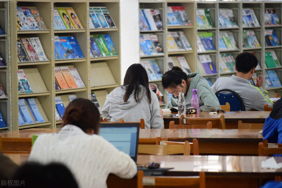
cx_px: 141
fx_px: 1586
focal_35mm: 202
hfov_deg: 10.2
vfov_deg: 6.8
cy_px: 94
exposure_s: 1/200
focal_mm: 135
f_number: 5
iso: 3200
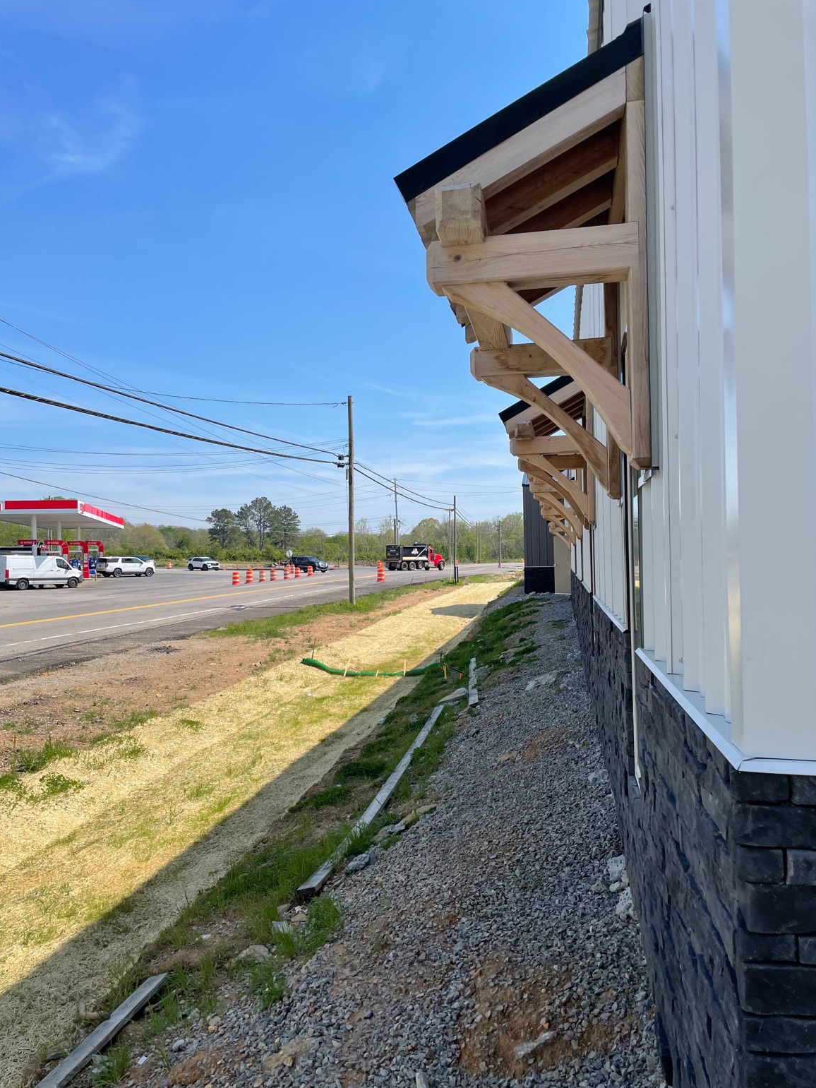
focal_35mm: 27
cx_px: 402
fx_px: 849
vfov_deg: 65.3
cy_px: 560
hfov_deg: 51.4
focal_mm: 4.2
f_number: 1.6
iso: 32
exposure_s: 1/3300
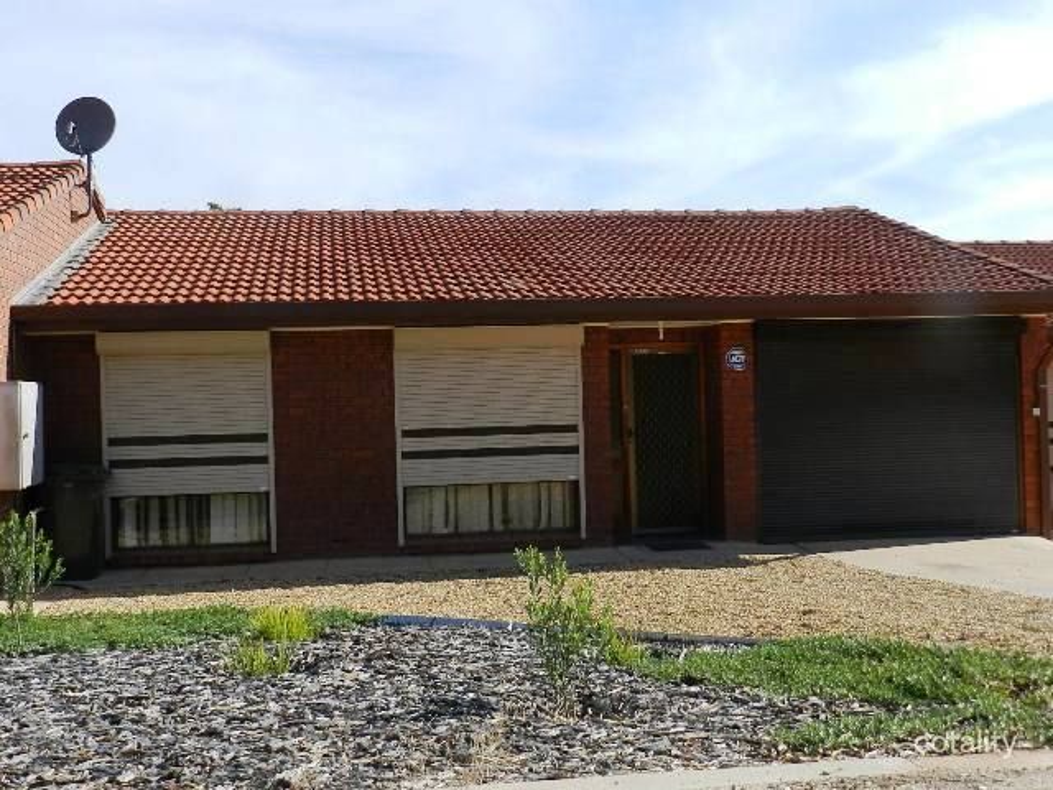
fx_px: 1156
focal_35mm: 38
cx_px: 526
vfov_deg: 37.7
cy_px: 395
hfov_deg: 49.0
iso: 160
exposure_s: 1/1000
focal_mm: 6.7
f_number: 4
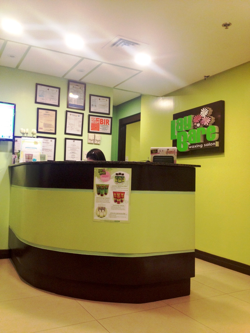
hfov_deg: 40.7
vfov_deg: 52.6
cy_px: 166
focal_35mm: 35
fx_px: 337
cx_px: 125
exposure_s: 1/20
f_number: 2.4
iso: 160
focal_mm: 4.28
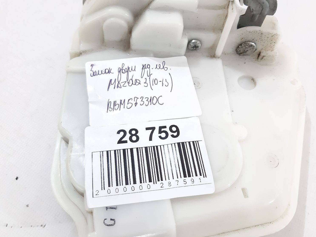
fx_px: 283
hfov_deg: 58.3
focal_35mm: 31
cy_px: 105
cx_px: 160
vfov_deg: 45.4
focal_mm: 3.93
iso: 200
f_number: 1.7
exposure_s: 1/50
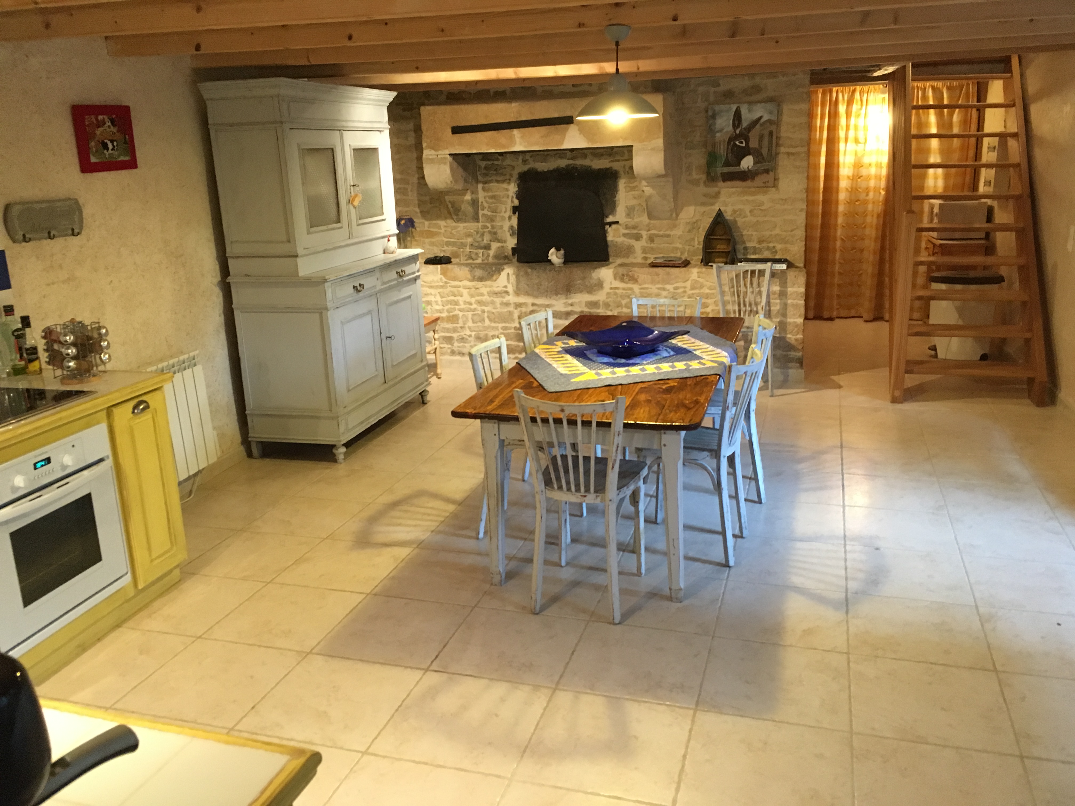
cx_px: 538
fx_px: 901
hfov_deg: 61.7
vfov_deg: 48.2
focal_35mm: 29
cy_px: 403
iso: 200
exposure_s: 1/17
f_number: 2.2
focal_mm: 4.15
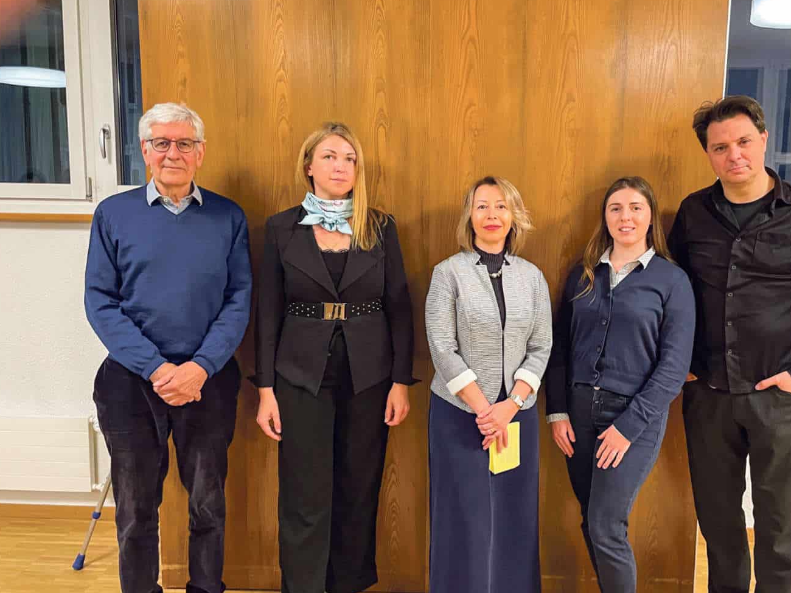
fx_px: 731
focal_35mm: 32
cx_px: 449
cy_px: 288
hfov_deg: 56.6
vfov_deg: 44.2
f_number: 1.6
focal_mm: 4.2
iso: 200
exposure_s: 1/56
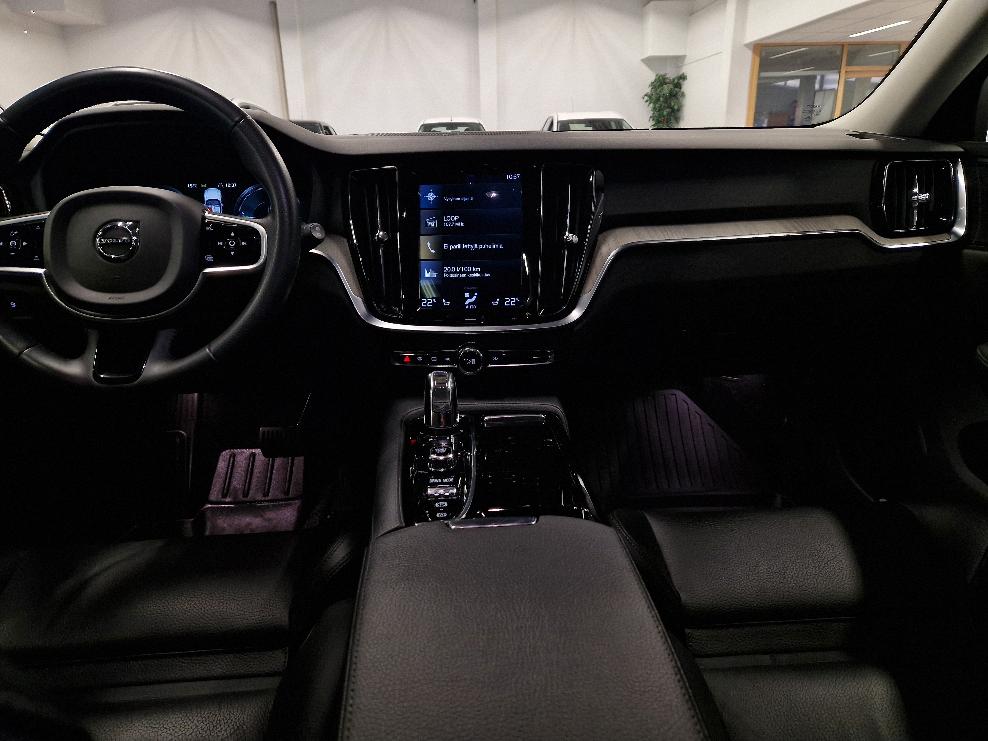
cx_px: 494
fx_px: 656
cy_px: 370
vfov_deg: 58.9
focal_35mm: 23
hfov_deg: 73.9
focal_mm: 5.4
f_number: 1.8
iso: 250
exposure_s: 1/100
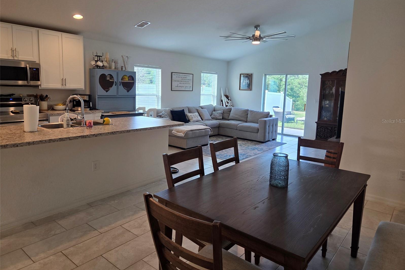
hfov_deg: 73.7
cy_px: 121
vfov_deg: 53.0
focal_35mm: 24
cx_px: 203
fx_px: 270
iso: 125
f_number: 1.8
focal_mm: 5.4
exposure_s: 1/120
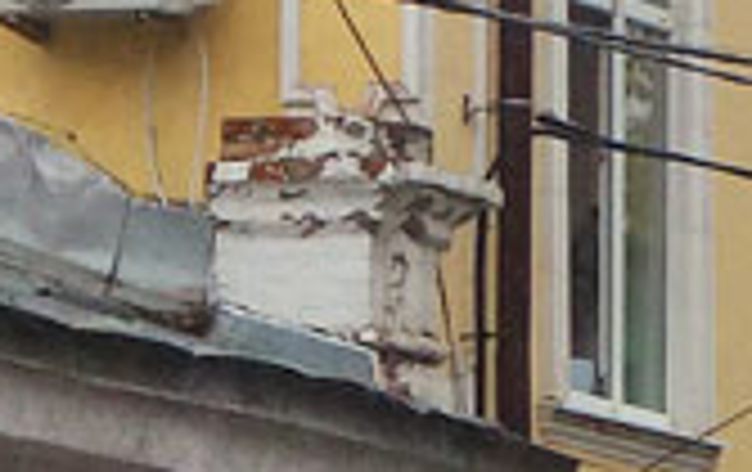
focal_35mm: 636
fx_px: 13056
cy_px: 845
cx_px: 2355
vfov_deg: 2.1
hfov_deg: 3.2
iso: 400
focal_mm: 32.17
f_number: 4.5
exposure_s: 1/500
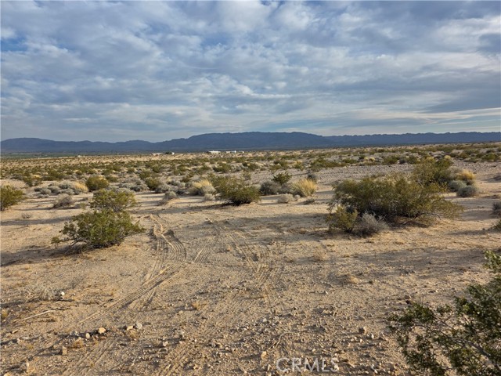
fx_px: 333
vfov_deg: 58.9
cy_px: 188
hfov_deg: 73.9
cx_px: 250
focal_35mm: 23
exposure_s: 1/5778
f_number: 1.7
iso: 80
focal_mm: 6.3
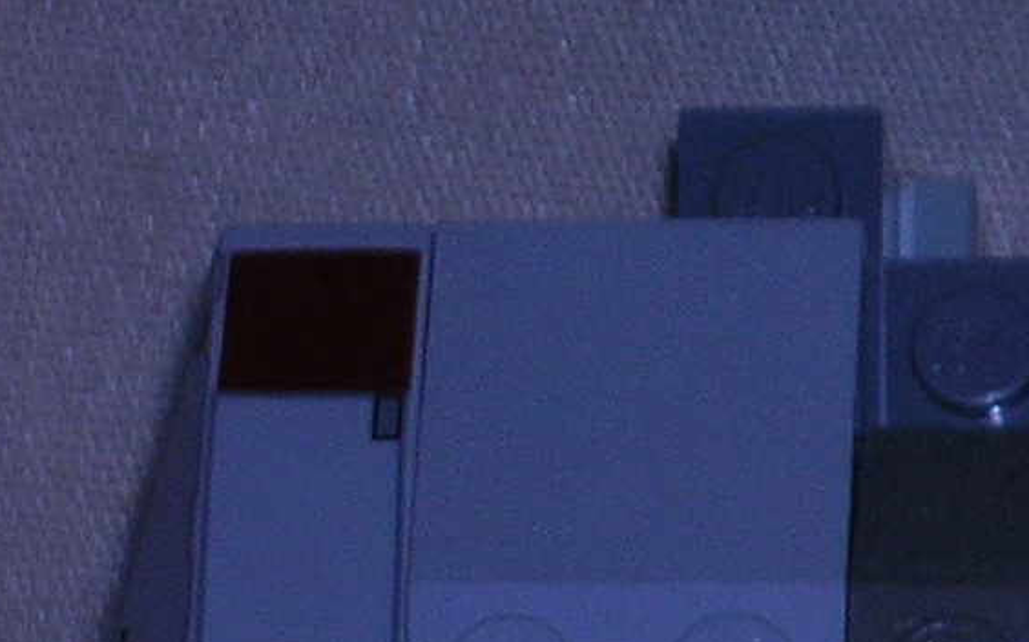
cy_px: 310
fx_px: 11746
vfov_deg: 3.1
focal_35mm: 419
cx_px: 2226
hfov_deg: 4.9
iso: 50
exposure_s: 1/60.1
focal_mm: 14.3
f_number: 4.4
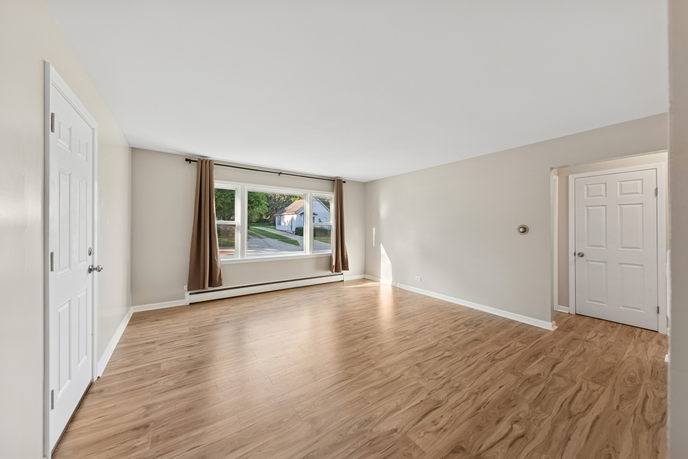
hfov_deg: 112.6
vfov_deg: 90.1
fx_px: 229
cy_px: 230
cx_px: 344
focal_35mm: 12
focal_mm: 12
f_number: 9
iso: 320
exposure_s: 1/25
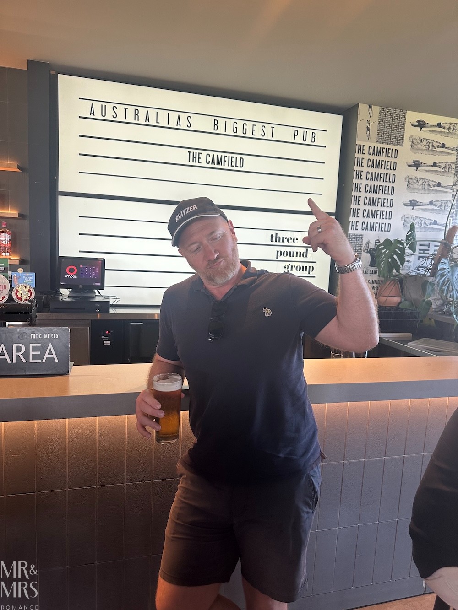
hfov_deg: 56.8
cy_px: 305
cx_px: 229
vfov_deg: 71.6
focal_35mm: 24
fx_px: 423
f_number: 1.78
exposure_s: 1/100
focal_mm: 6.86
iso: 125
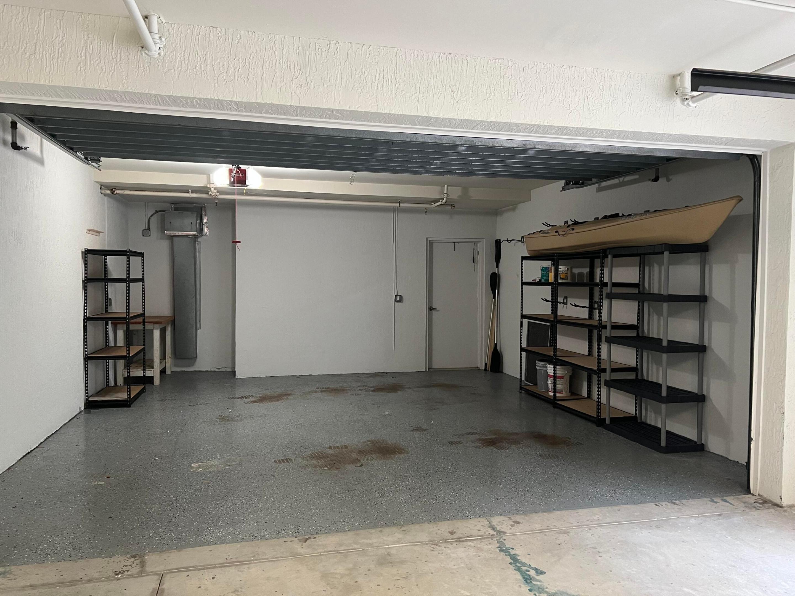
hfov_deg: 67.3
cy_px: 298
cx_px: 398
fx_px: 597
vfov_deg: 53.1
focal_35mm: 26
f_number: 1.5
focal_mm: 5.7
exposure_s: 1/60
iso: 250
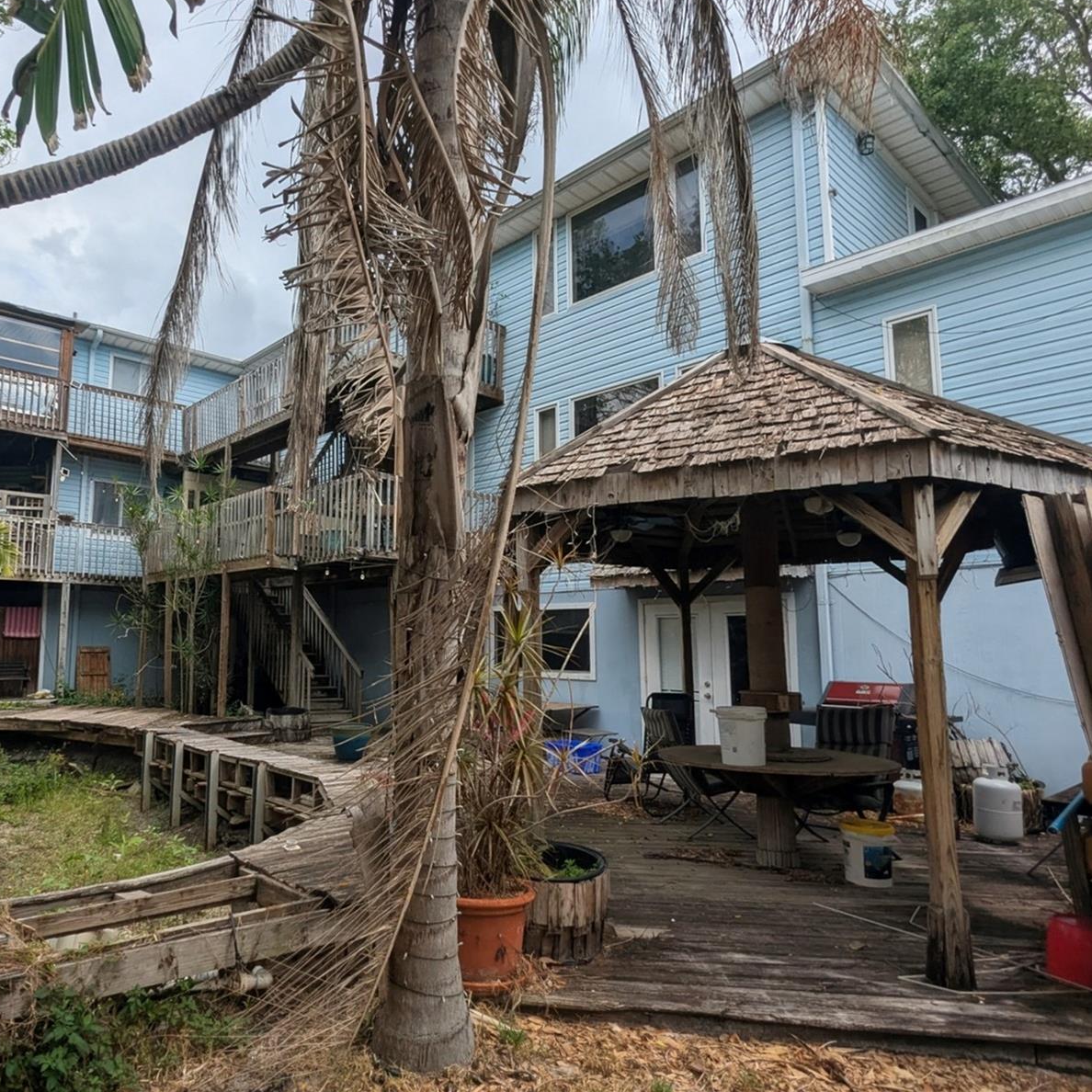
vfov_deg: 77.7
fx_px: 678
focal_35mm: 19
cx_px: 468
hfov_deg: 77.2
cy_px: 541
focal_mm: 2.35
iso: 50
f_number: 2.2
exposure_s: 1/1192
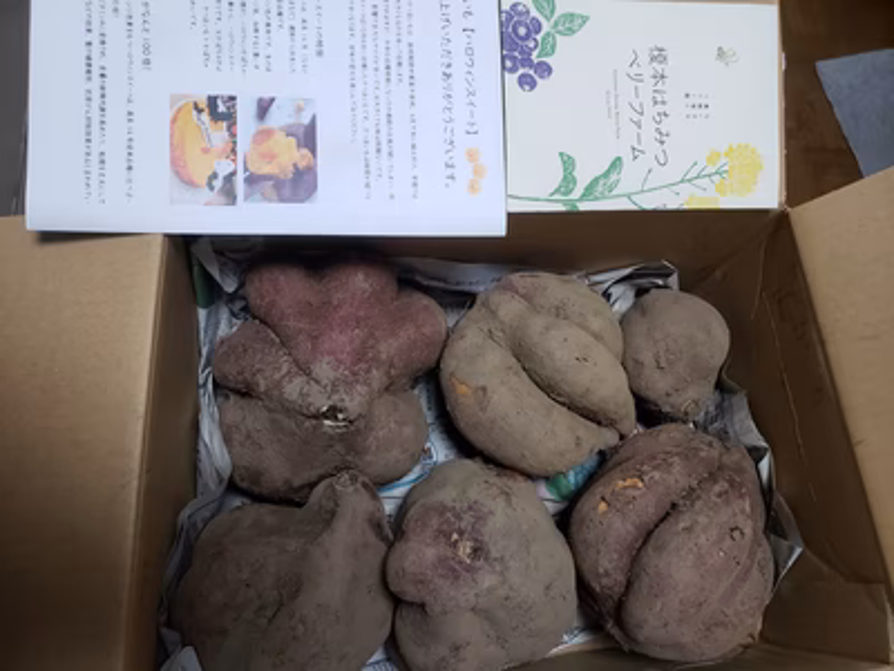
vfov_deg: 53.1
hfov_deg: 67.3
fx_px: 671
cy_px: 336
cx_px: 447
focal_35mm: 26
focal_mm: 4.3
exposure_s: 1/60
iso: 200
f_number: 2.4
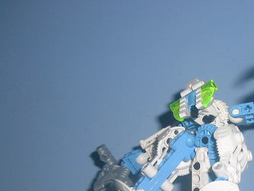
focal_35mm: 66
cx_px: 200
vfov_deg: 21.9
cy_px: 164
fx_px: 485
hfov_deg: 28.8
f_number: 4.8
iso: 50
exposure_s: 1/60.1
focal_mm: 5.4
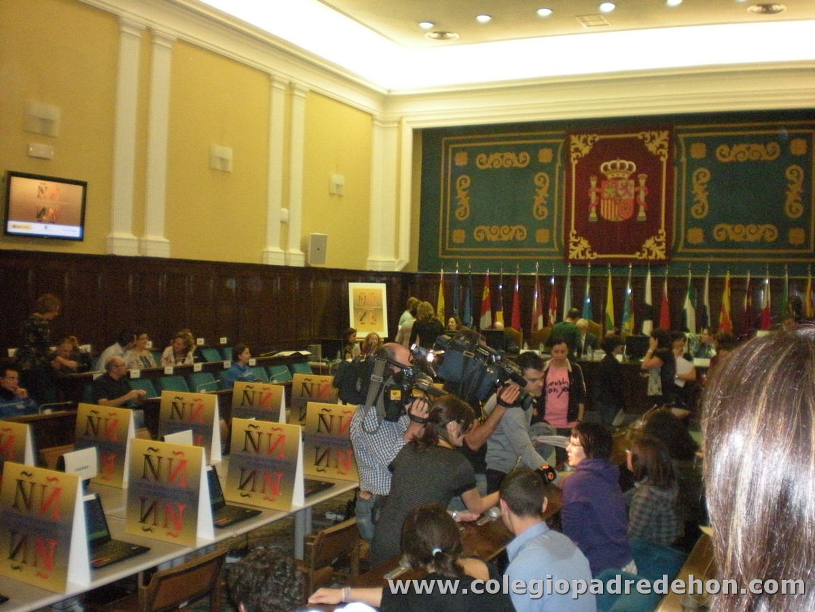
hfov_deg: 49.0
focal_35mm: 38
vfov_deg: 37.7
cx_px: 408
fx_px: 895
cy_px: 306
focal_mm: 6.3
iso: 669
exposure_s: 1/60
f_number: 3.1
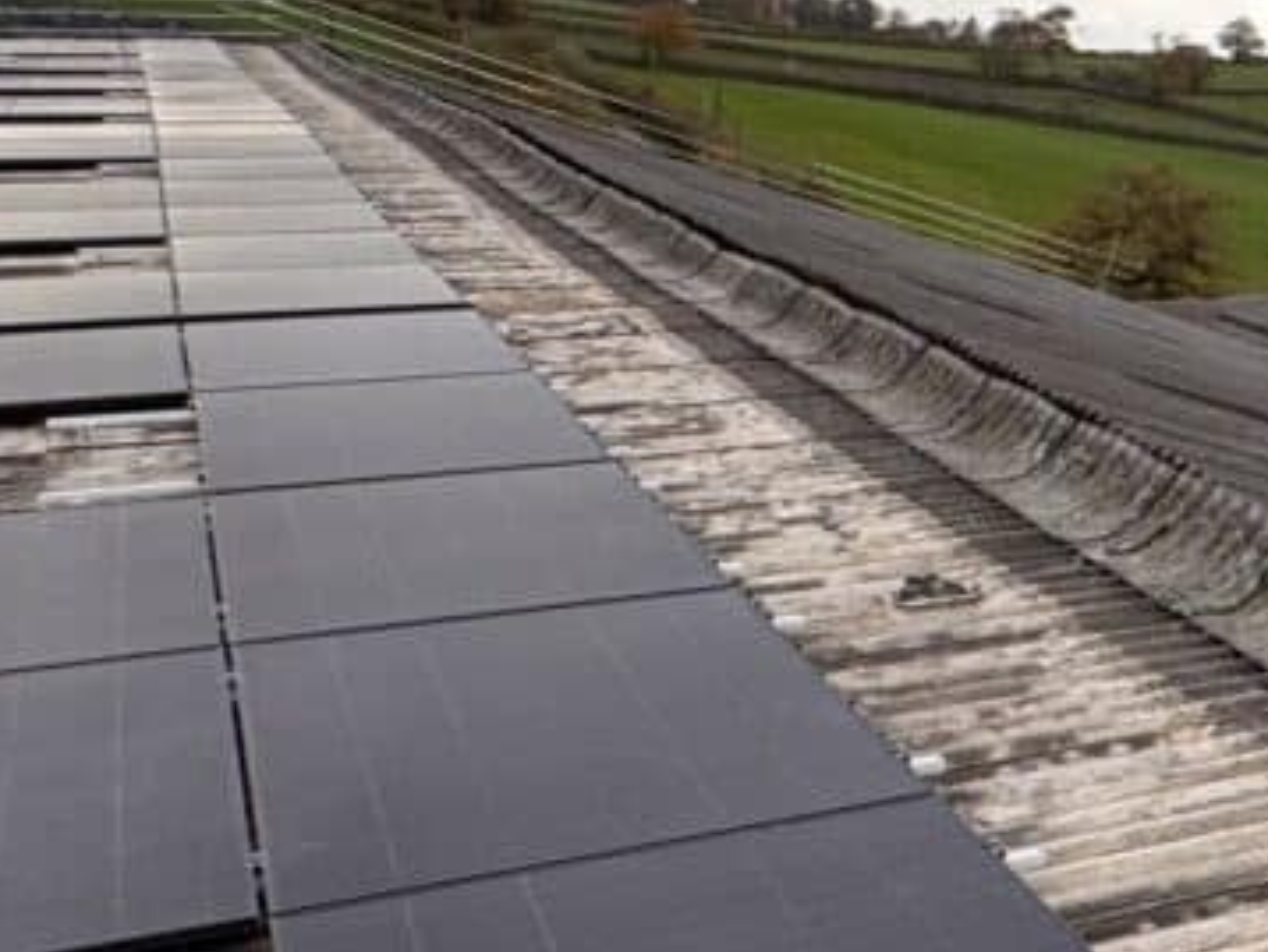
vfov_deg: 24.4
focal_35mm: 60
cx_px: 1888
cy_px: 503
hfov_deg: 24.9
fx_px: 2199
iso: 64
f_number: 2.2
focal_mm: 2.22
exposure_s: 1/99
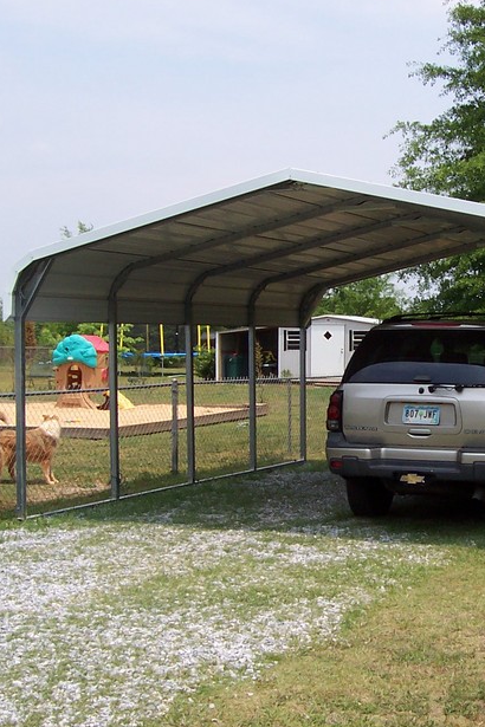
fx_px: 1212
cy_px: 367
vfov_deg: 33.4
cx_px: 392
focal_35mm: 60
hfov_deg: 22.3
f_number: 5.6
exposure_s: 1/500
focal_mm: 5.6
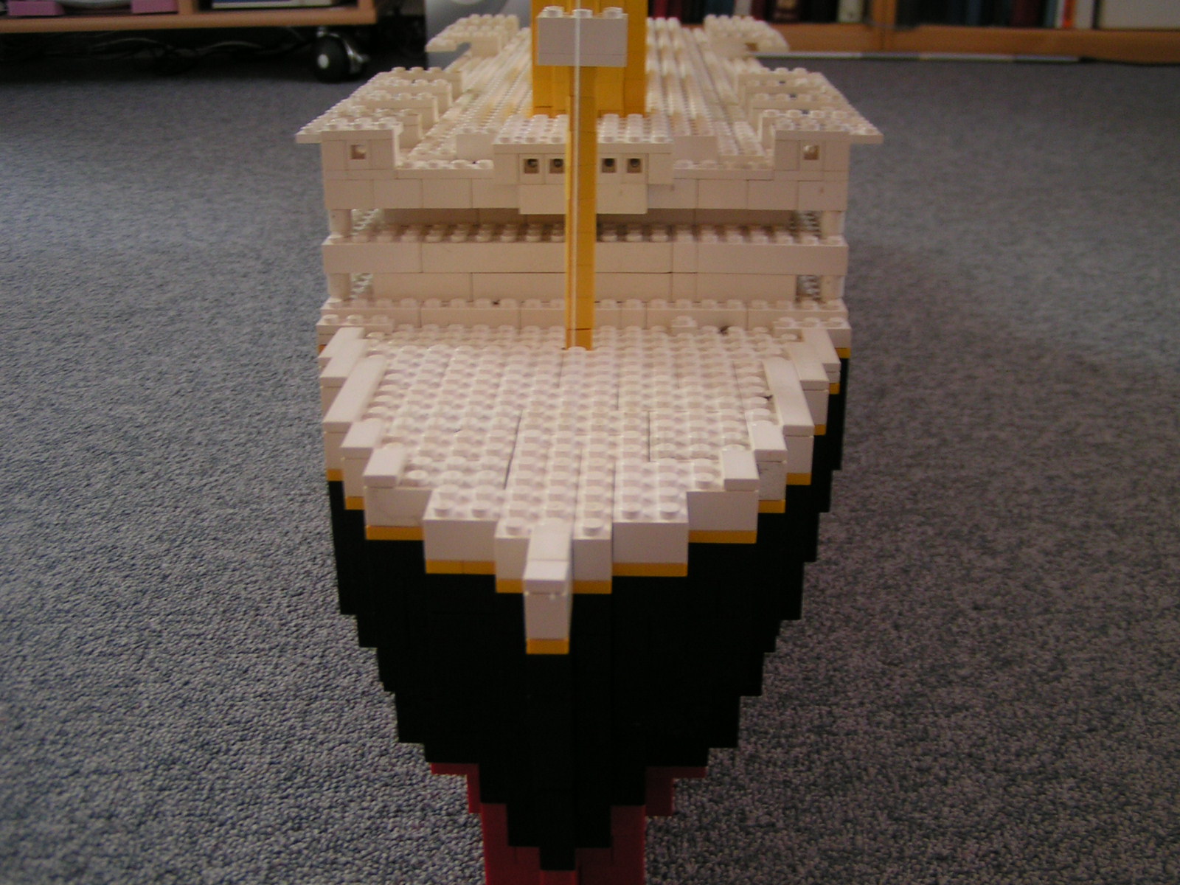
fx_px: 1295
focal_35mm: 38
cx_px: 590
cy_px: 442
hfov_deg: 49.0
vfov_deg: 37.7
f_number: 2.8
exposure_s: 1/40
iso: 80
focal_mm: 5.8
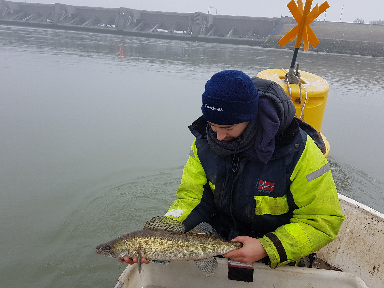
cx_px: 173
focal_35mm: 31
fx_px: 344
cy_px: 141
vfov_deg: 45.4
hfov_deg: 58.2
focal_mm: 4.2
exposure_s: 1/594
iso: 40
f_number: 1.7
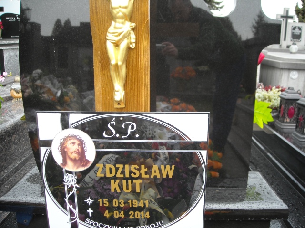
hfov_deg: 52.6
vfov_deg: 40.7
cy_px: 114
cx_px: 152
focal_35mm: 35
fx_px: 308
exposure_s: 1/91
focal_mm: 5.7
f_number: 2.8
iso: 64
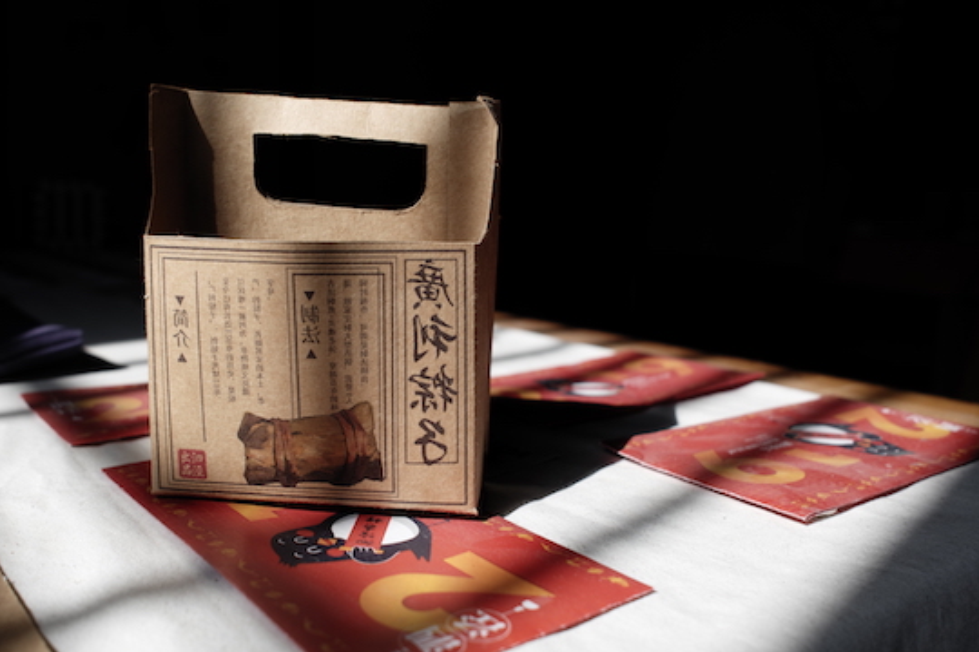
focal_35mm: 30
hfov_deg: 61.8
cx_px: 442
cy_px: 330
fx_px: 816
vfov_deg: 43.6
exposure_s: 1/400
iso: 100
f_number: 4
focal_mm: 18
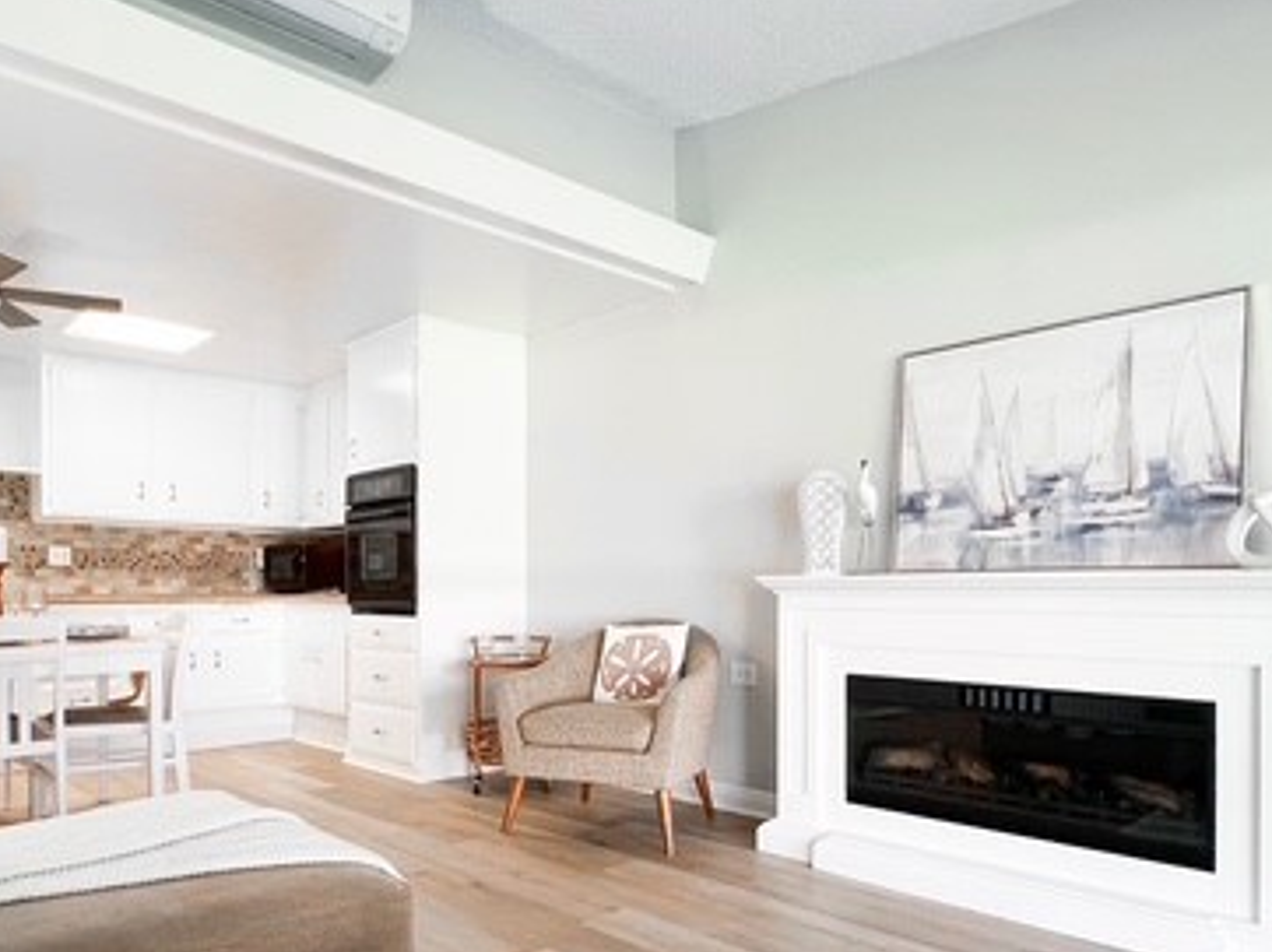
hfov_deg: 73.9
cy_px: 650
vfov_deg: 57.3
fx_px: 845
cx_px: 604
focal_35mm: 23
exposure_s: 1/60
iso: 160
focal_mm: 1.57
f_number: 1.8
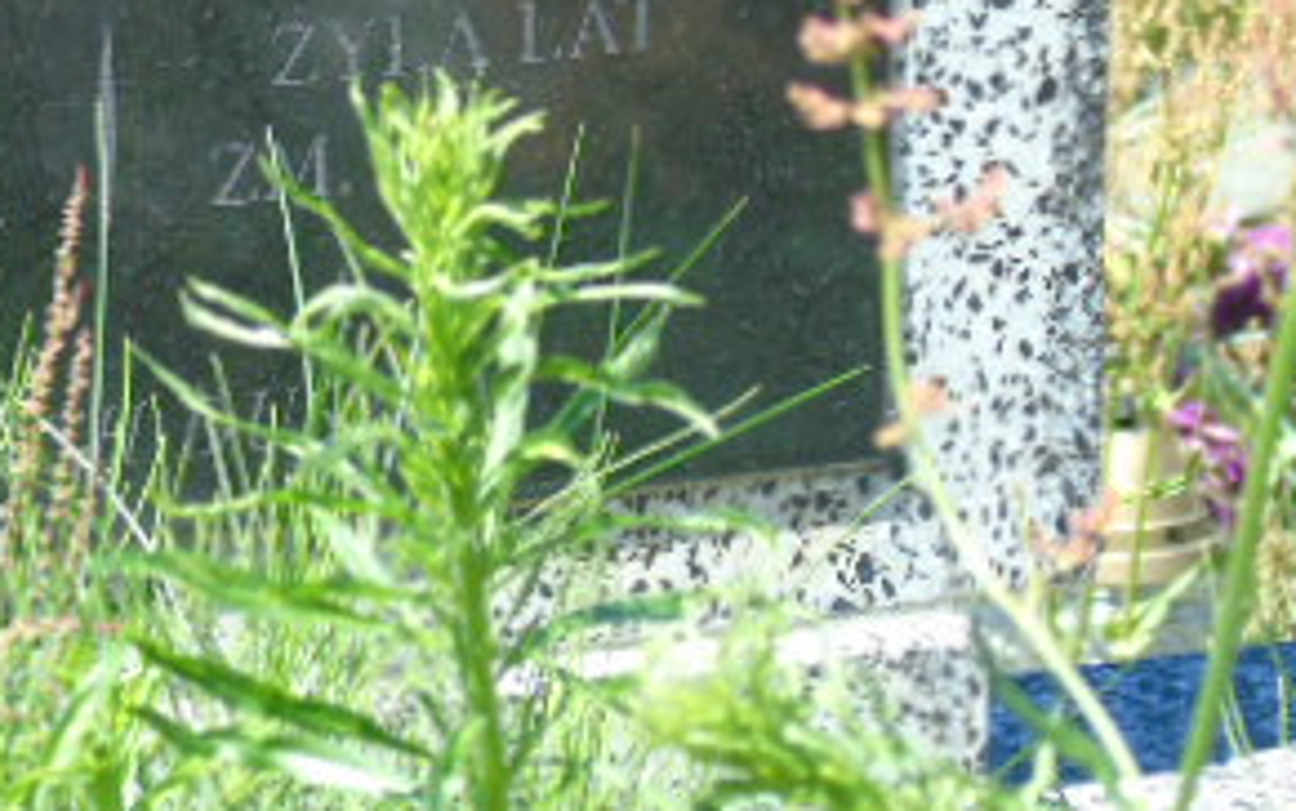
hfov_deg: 5.5
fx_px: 13354
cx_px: 151
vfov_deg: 3.5
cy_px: -196
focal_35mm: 378
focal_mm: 29
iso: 100
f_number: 4.9
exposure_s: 1/125
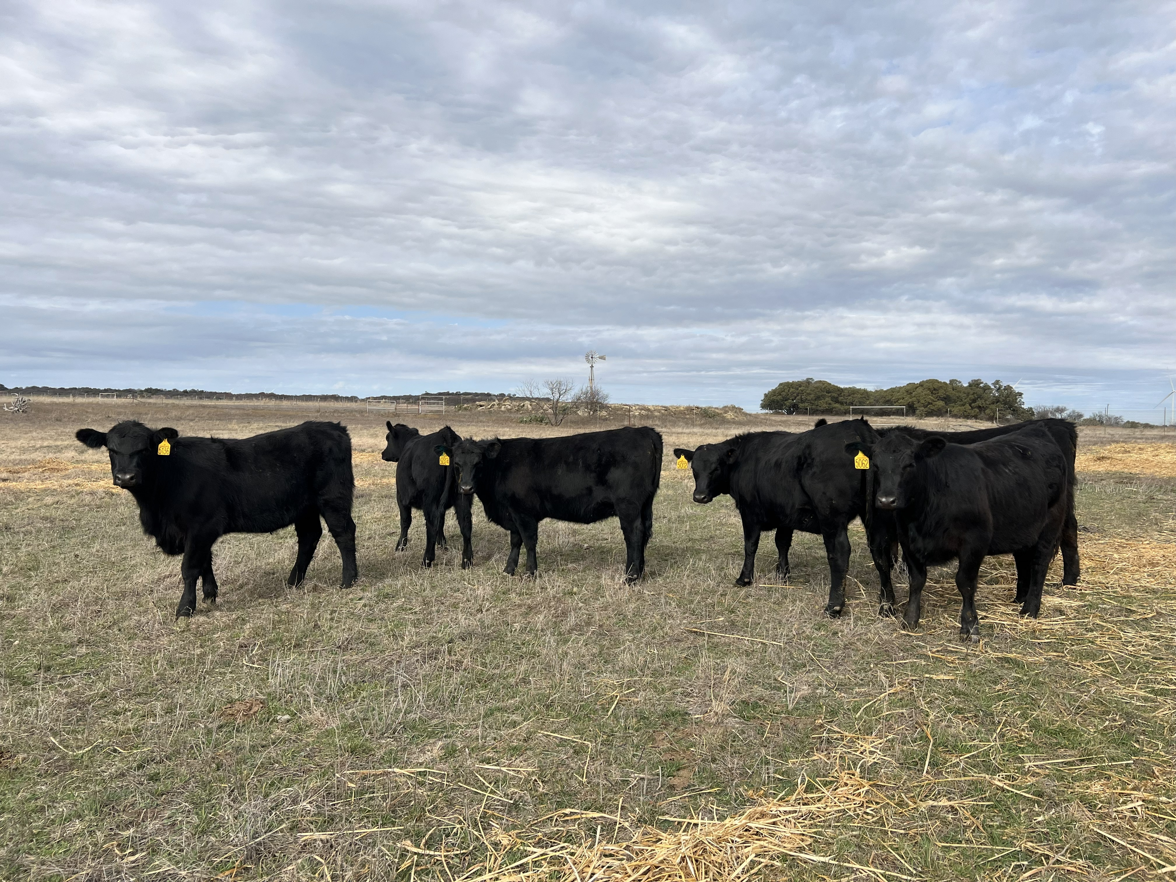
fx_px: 883
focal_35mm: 26
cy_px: 441
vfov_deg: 53.1
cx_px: 588
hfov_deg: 67.3
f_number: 1.5
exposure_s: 1/4831
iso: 50
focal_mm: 5.7
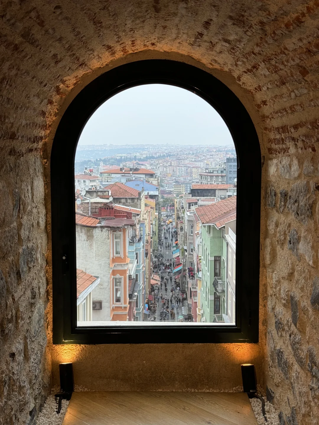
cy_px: 212
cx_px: 160
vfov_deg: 39.7
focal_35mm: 48
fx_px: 590
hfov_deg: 30.3
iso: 64
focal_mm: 6.76
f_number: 1.78
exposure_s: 1/349
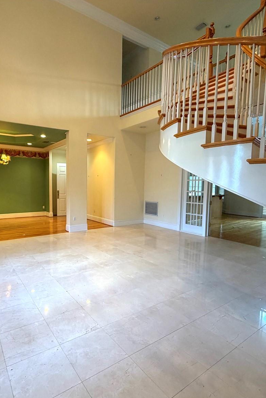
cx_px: 109
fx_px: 222
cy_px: 203
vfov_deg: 84.0
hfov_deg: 61.5
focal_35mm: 20
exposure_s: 1/60
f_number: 2.2
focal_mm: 2.22
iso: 200
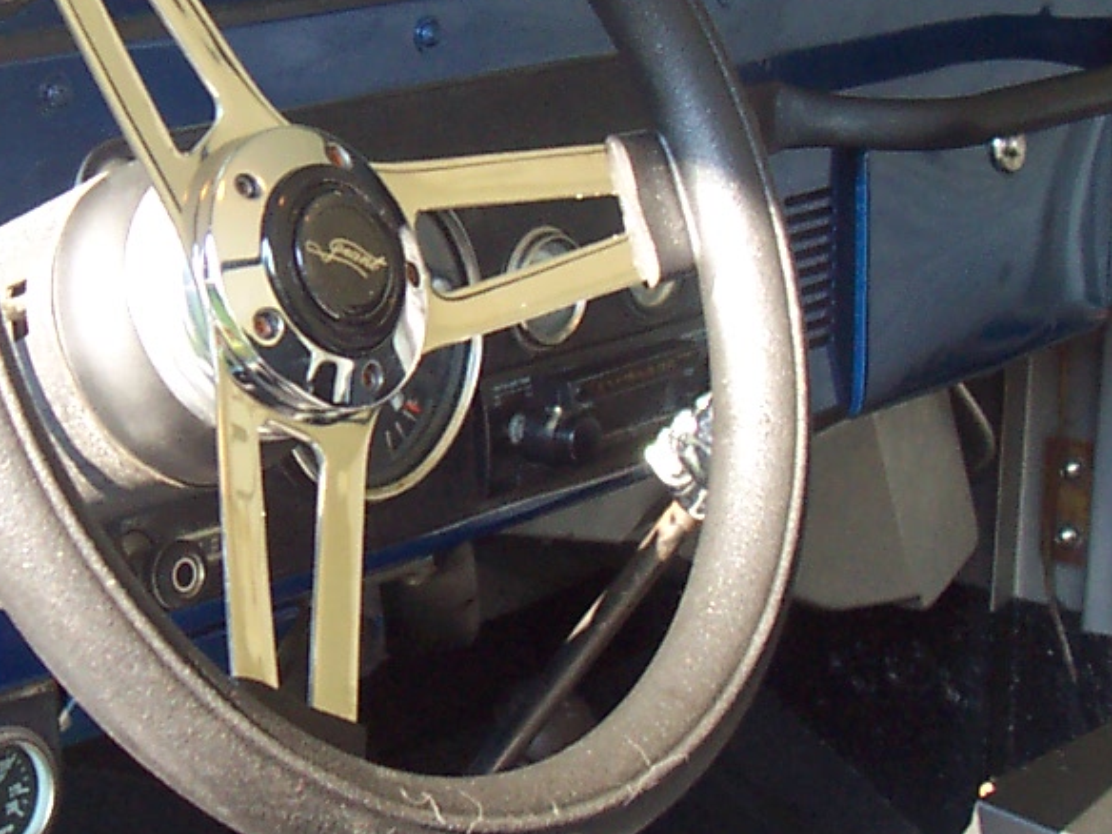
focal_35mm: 105
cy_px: 331
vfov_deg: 14.1
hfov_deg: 18.6
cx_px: 288
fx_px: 3373
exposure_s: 1/90
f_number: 2.8
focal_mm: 5.6
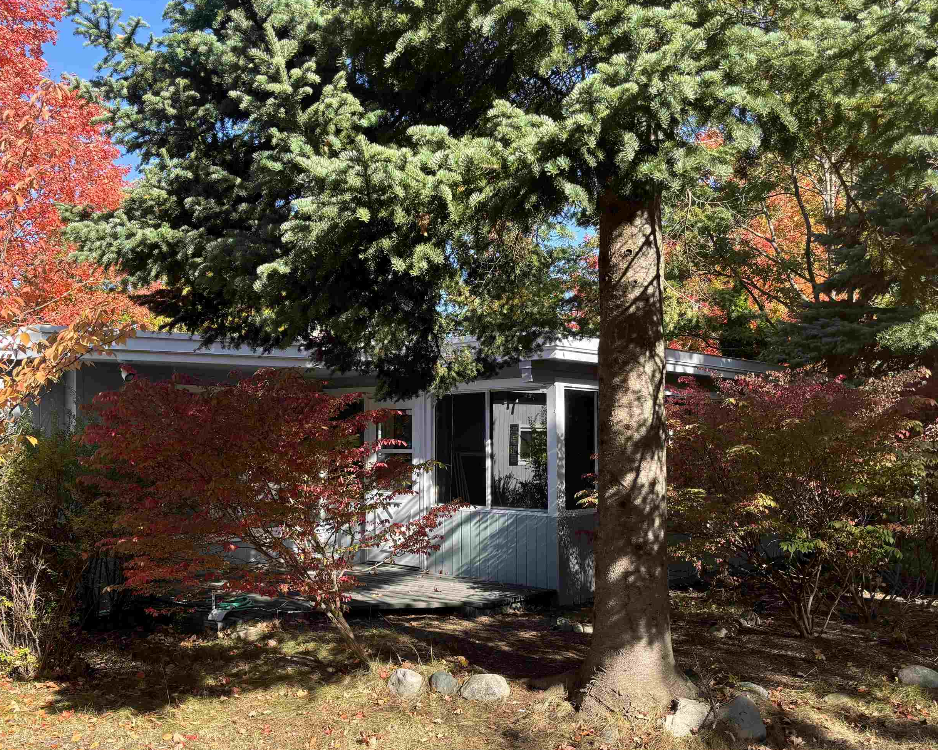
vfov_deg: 45.6
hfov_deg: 55.6
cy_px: 435
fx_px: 888
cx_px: 421
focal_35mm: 32
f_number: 1.6
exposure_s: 1/608
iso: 50
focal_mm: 5.96
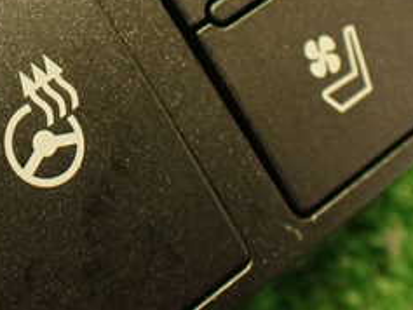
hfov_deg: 22.8
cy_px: 33
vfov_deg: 18.0
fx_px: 967
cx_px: -31
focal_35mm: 81
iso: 500
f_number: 2.4
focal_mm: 5.79
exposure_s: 1/30
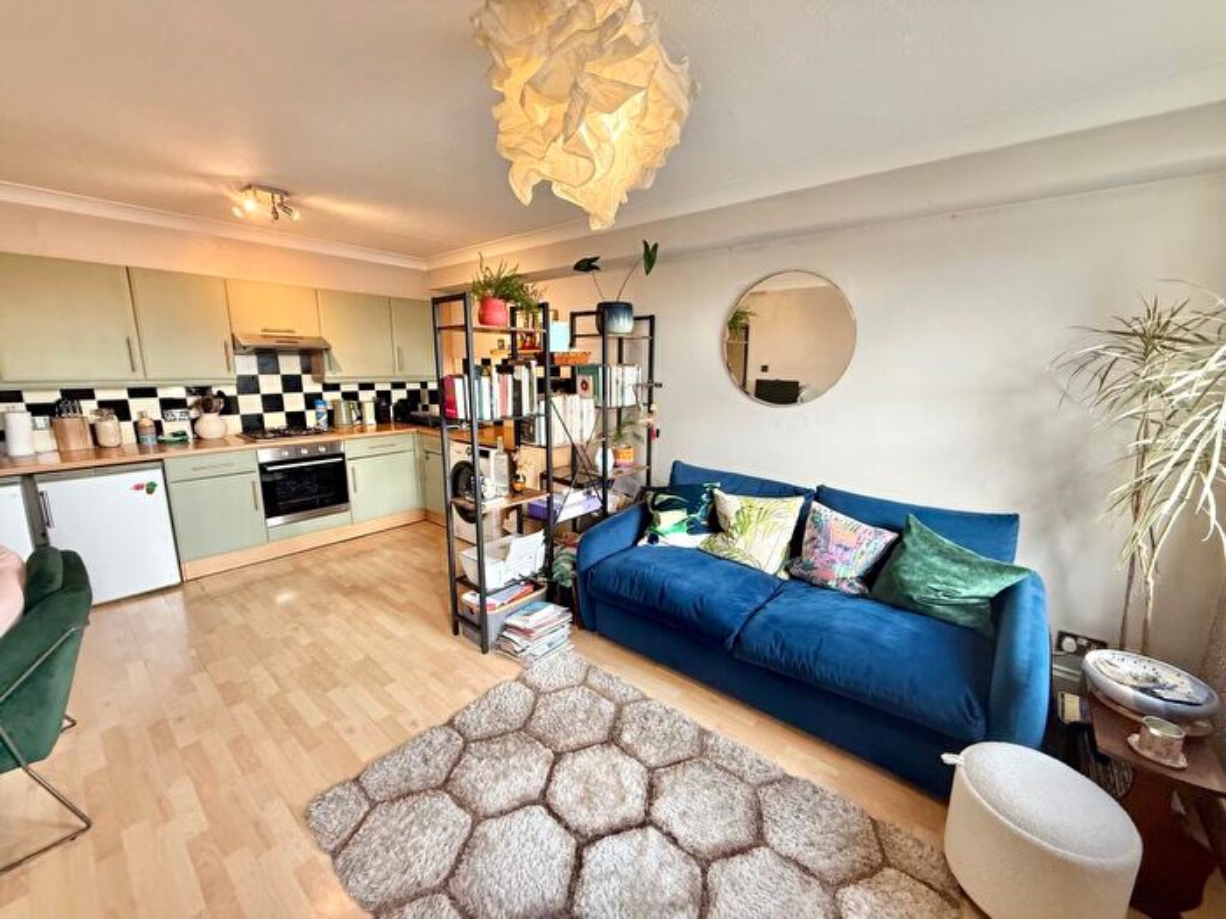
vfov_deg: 85.7
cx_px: 613
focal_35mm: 14
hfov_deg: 102.1
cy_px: 460
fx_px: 496
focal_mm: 2.22
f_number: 2.2
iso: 250
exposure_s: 1/99
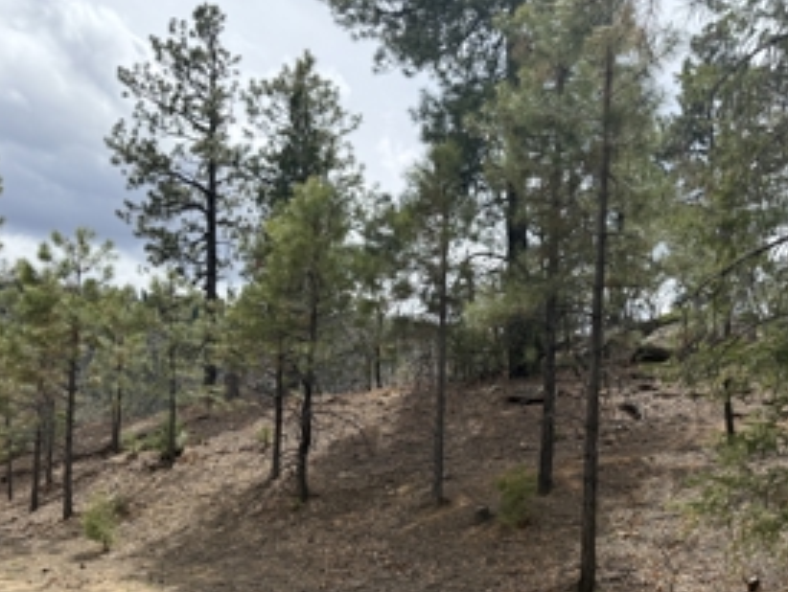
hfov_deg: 52.0
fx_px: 797
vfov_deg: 39.9
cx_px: 498
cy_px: 428
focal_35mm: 35
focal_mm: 6.76
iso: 100
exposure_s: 1/3953
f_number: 1.78
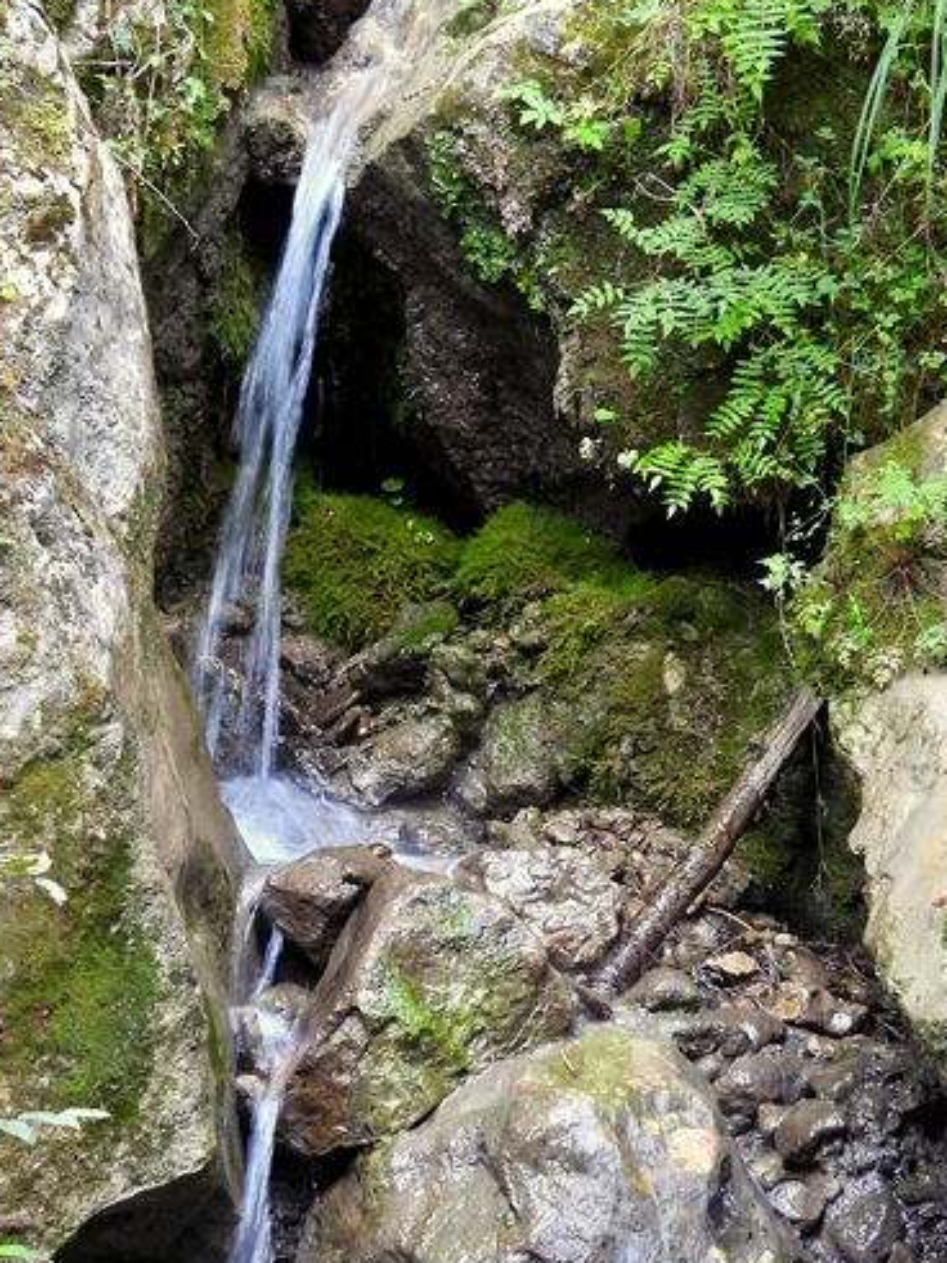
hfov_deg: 8.7
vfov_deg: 11.6
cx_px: 489
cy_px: 754
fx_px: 6240
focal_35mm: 171
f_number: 4
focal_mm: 18.7
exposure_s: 1/25
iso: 400
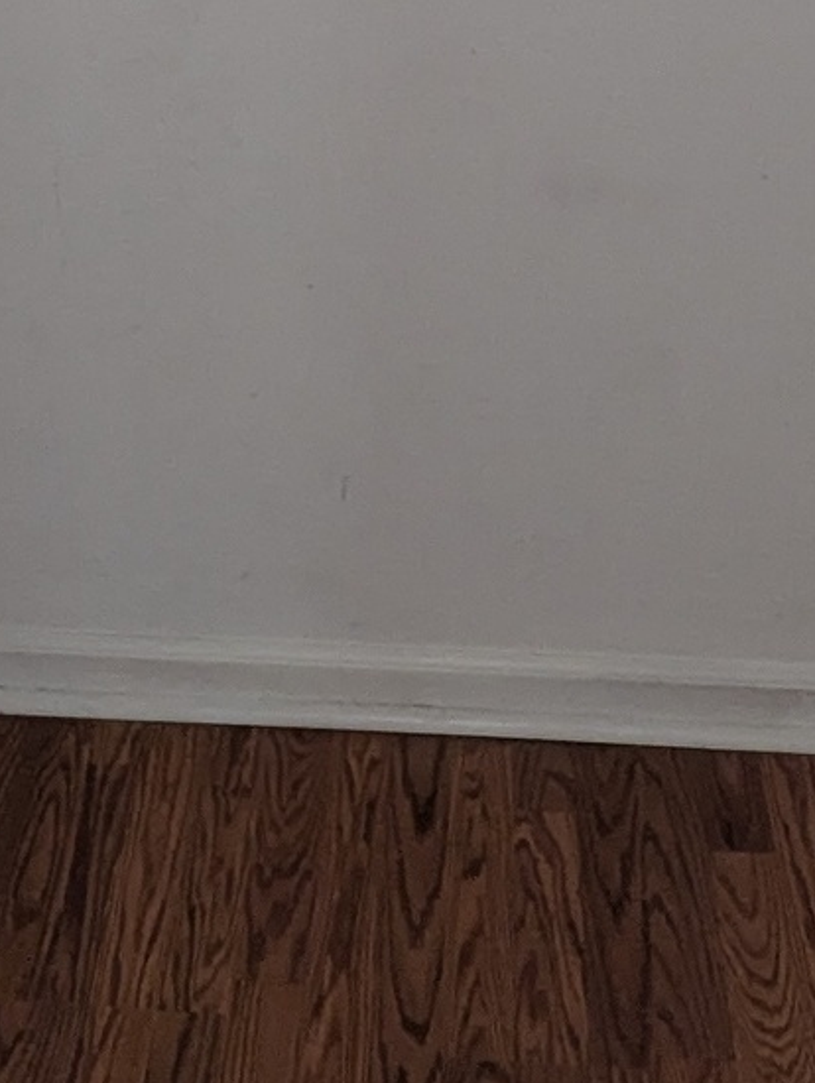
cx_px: 263
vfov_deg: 26.0
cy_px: -205
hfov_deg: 21.9
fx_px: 2098
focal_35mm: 67
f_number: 2.2
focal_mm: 2.35
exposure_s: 1/23.8
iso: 367
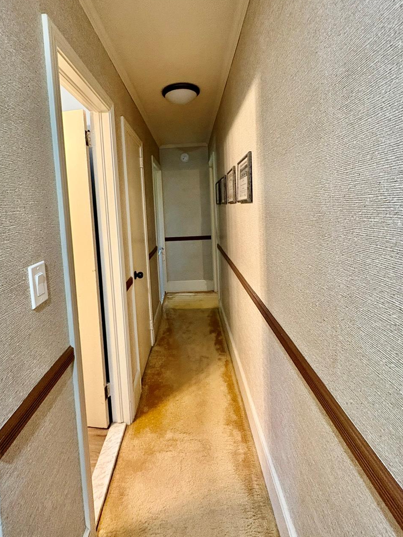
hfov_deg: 74.5
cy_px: 225
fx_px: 264
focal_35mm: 17
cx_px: 179
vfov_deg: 90.3
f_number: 2.2
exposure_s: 1/60
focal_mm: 2.22
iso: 500
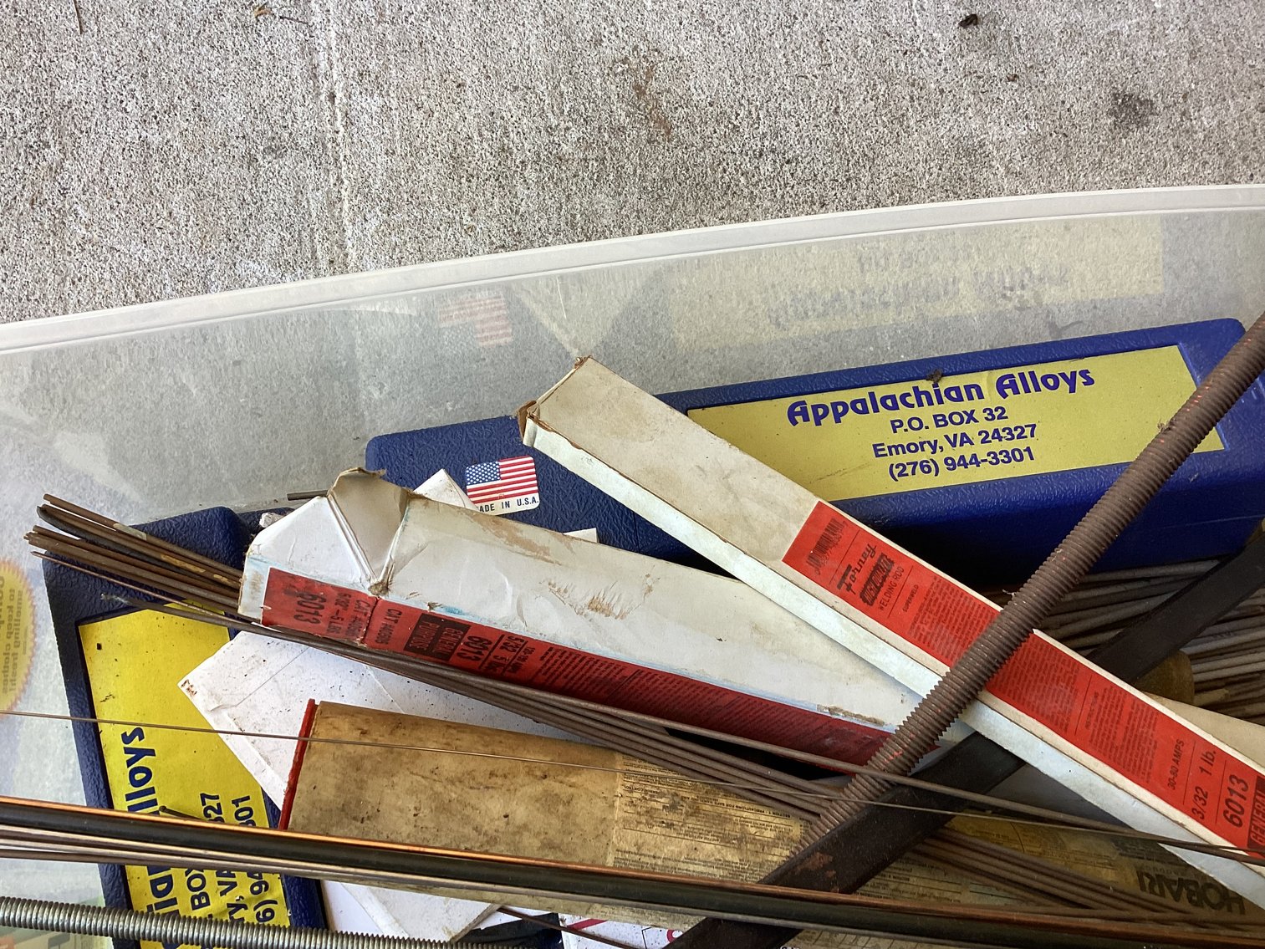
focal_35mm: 31
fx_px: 1133
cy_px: 474
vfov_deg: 45.4
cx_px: 632
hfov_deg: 58.3
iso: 64
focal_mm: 3.3
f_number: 2.4
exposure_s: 1/100
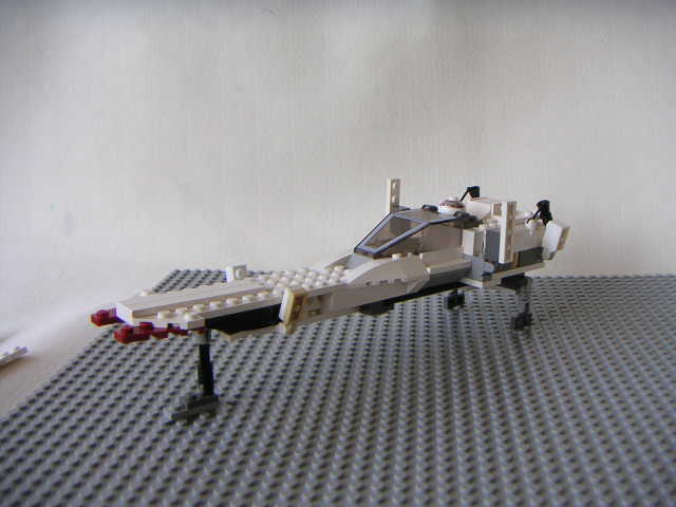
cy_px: 254
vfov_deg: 38.7
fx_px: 723
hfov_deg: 50.1
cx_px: 338
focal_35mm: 37
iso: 64
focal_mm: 4.8
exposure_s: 1/90
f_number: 2.8
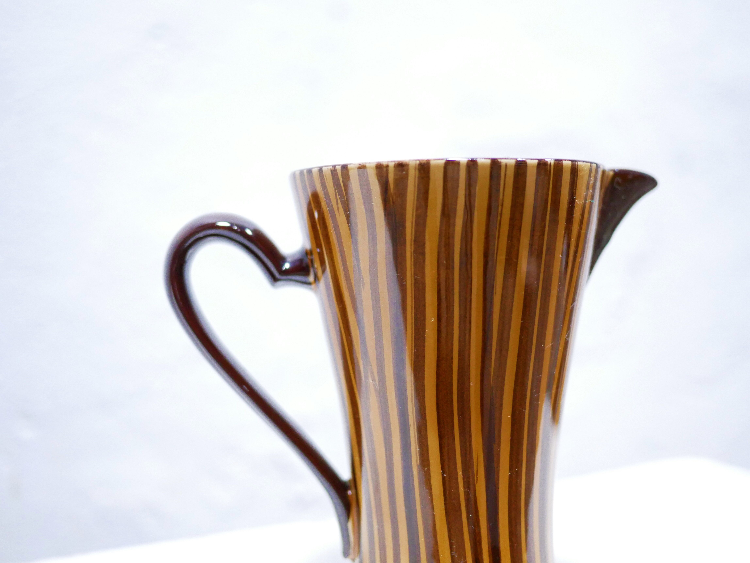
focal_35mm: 40
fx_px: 867
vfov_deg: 36.0
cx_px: 375
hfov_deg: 46.8
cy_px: 282
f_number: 1.7
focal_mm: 20
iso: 2000
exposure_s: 1/60
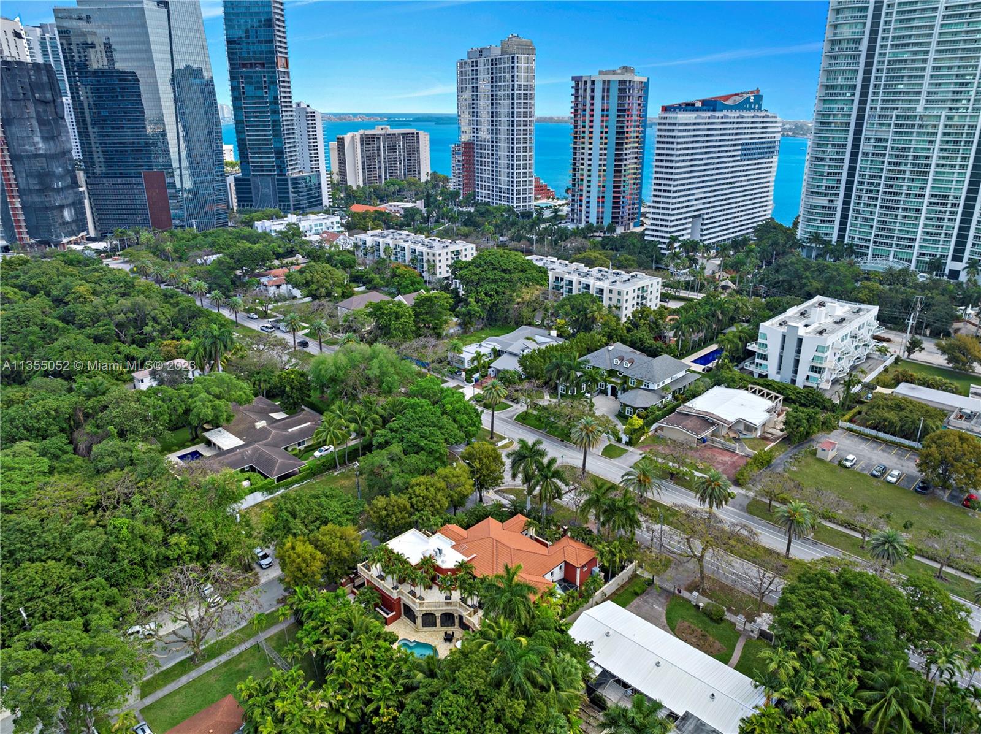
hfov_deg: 71.6
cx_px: 490
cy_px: 367
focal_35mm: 24
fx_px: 680
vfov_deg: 56.7
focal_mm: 12.29
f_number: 2.8
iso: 160
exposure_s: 1/240
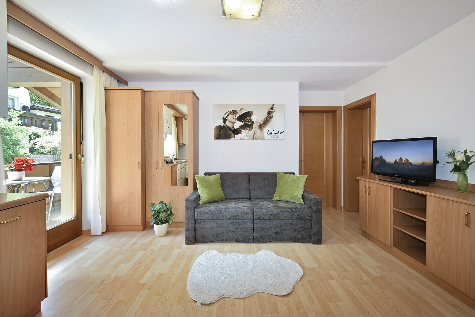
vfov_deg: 81.3
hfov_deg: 104.2
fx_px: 185
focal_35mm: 14
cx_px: 238
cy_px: 158
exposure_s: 1/4
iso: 125
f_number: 11
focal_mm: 14
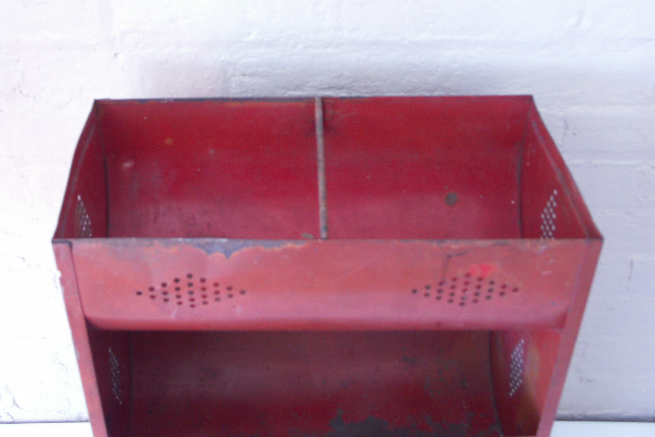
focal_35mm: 42
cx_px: 325
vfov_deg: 31.9
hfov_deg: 46.4
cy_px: 193
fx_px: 764
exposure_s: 1/10
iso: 200
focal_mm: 10.26
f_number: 2.8
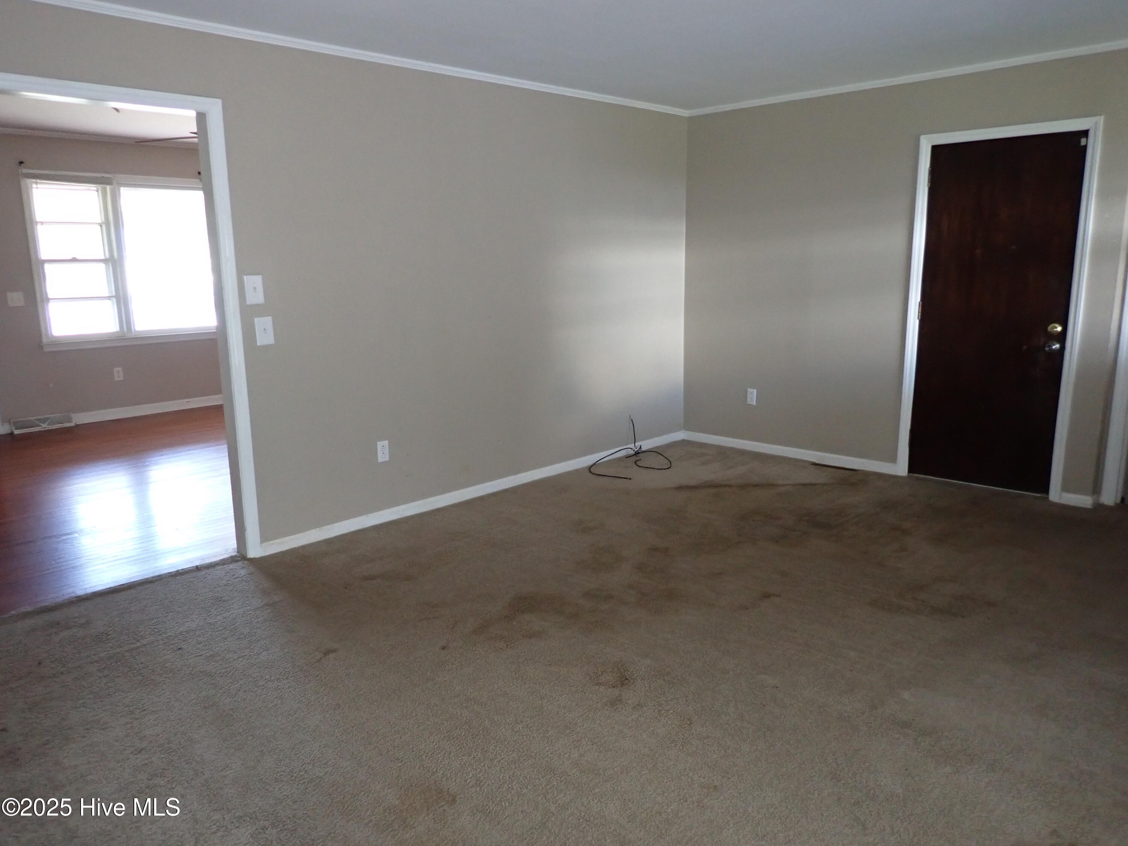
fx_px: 815
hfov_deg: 69.4
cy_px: 423
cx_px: 564
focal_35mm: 25
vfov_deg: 54.9
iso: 500
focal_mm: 4.5
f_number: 2
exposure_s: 1/30
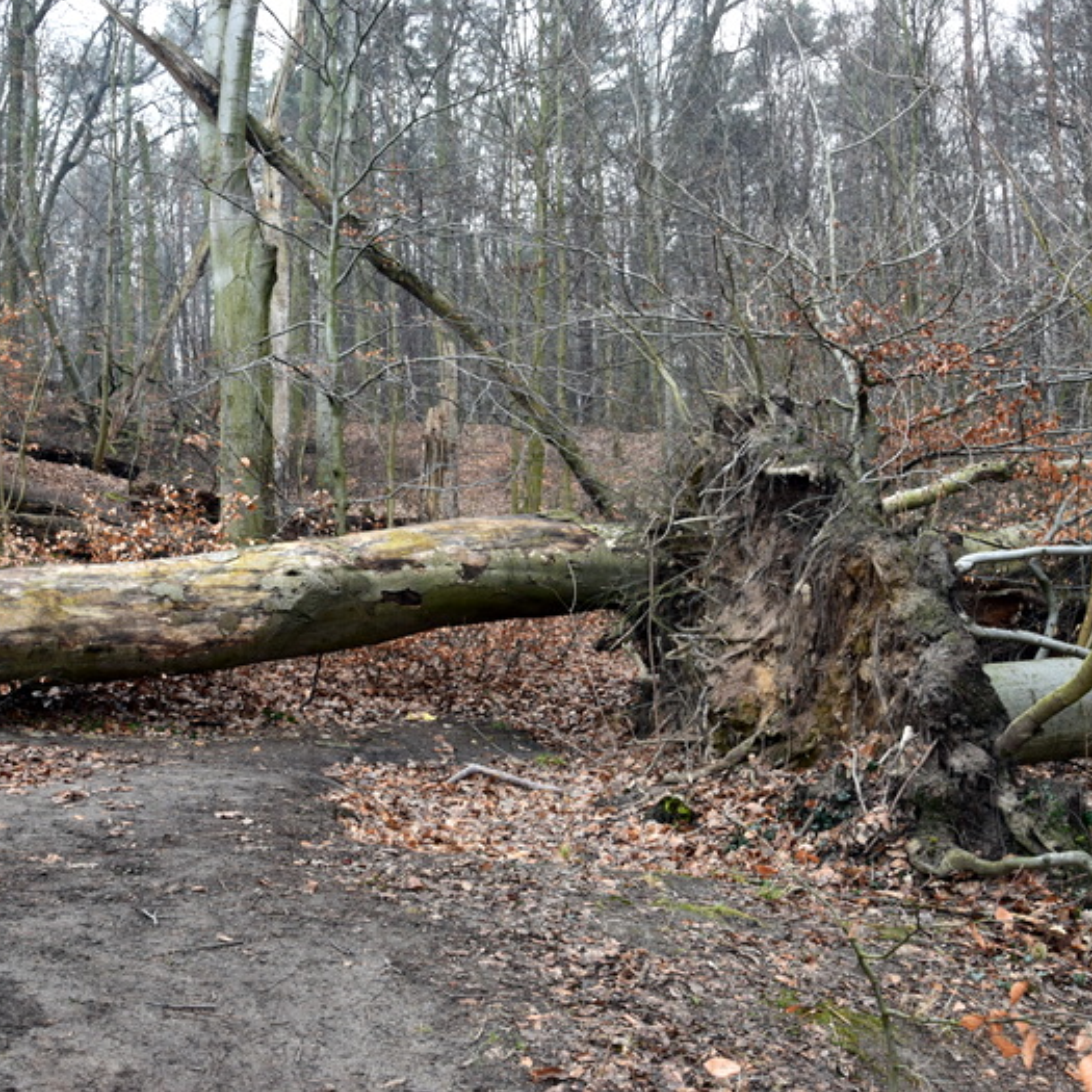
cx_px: 433
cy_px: 539
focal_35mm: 35
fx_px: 1249
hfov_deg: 46.9
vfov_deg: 47.2
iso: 400
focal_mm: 18
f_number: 7.1
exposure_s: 1/40
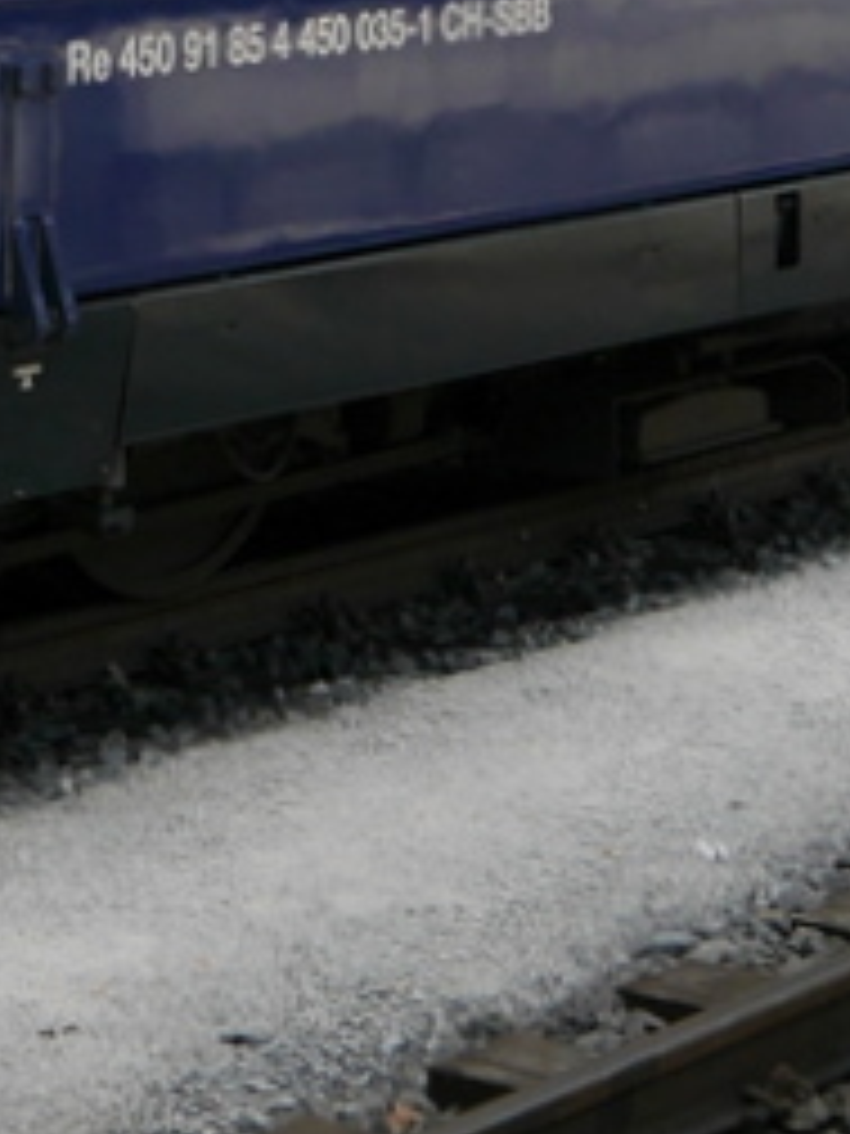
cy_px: -243
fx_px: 4682
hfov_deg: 10.1
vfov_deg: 13.4
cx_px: -360
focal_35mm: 143
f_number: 4
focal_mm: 15
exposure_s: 1/125
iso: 160
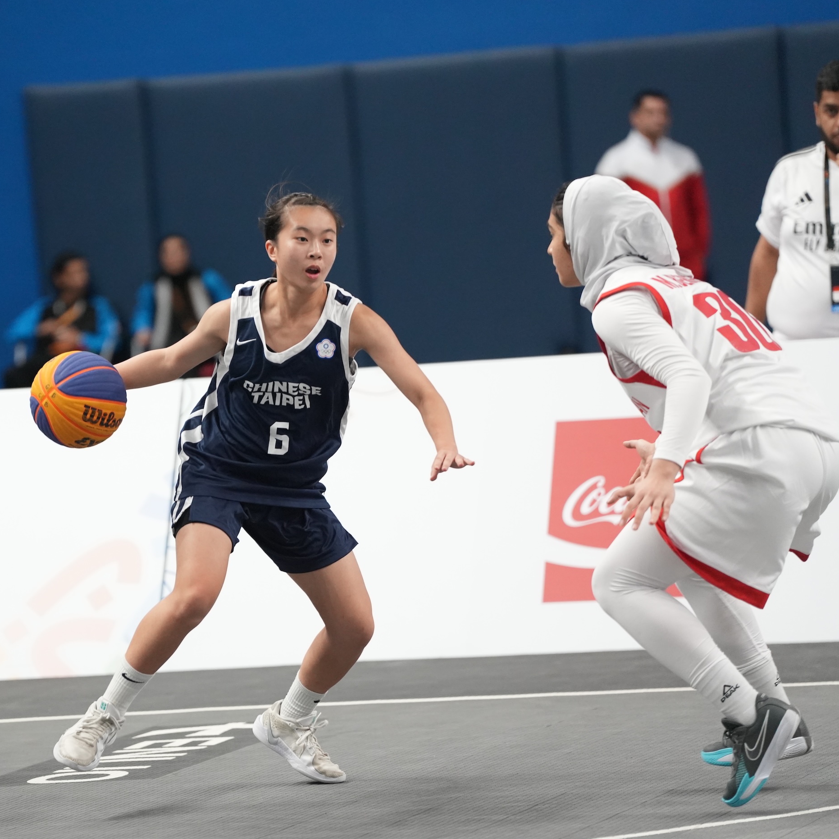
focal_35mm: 252
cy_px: 419
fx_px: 6910
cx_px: 297
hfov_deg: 6.9
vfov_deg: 6.9
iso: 4000
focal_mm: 197
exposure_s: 1/1000
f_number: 2.8
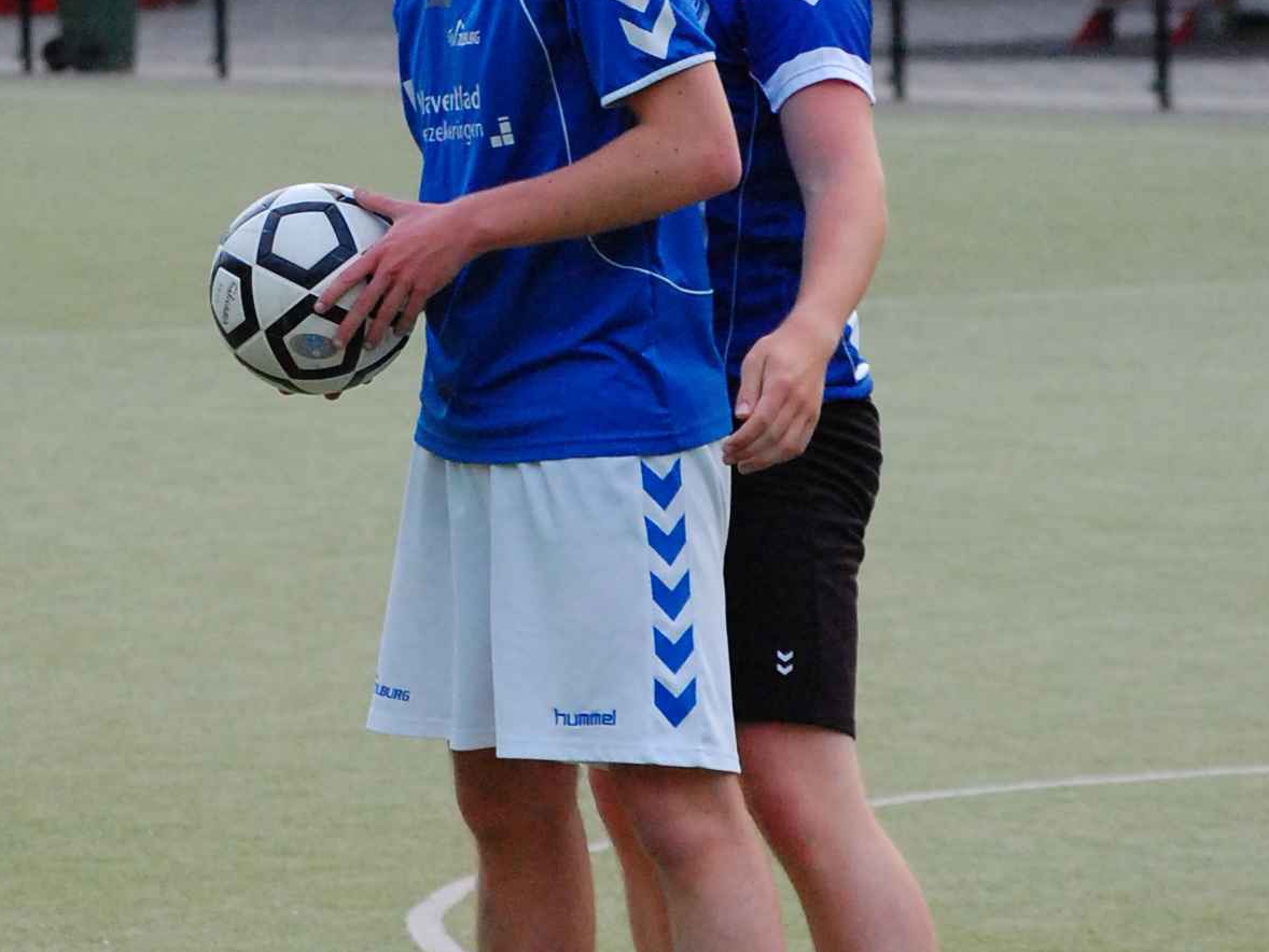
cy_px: 516
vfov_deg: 6.6
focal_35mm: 224
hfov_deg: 8.8
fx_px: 8209
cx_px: 526
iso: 1600
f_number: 4.5
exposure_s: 1/500
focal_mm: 85
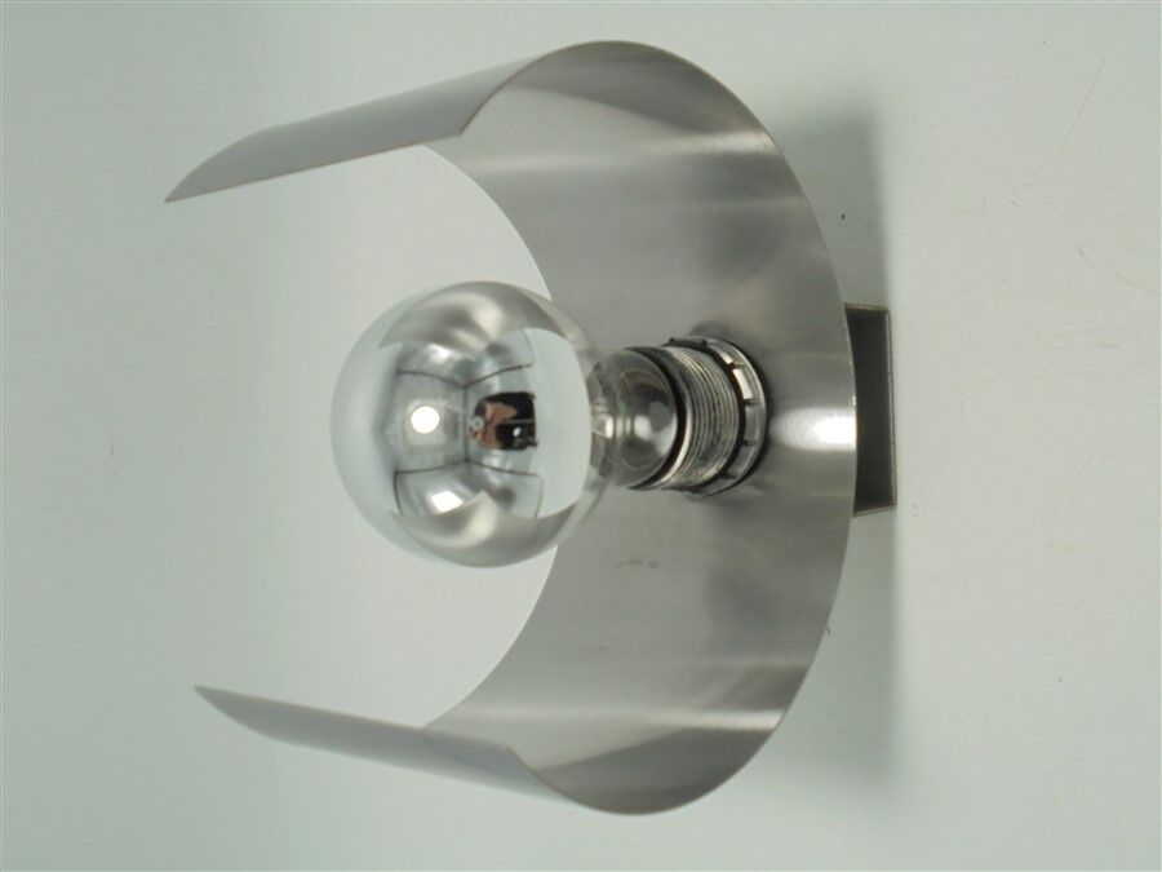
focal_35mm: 38
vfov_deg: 37.7
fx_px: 1276
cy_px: 436
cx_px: 581
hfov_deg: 49.0
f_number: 4.2
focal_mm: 6.9
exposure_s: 1/80
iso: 100
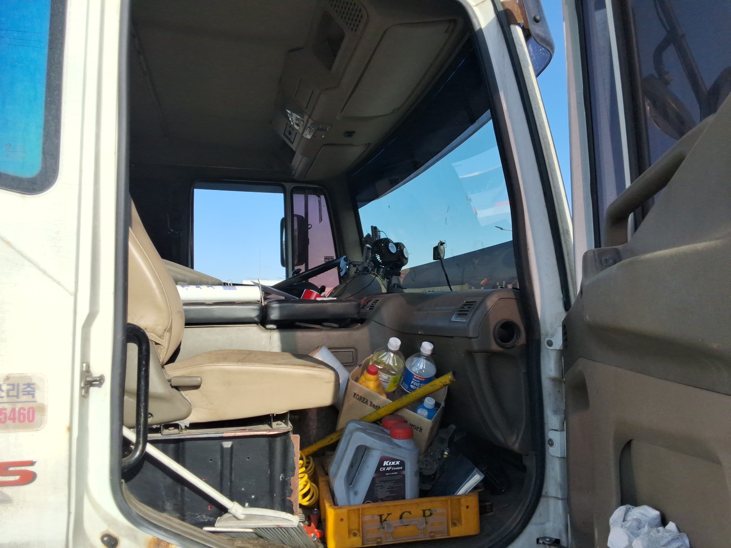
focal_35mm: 28
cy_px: 274
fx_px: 591
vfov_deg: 49.7
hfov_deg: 63.4
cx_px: 366
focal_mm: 2.91
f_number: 1.9
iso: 32
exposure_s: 1/2183
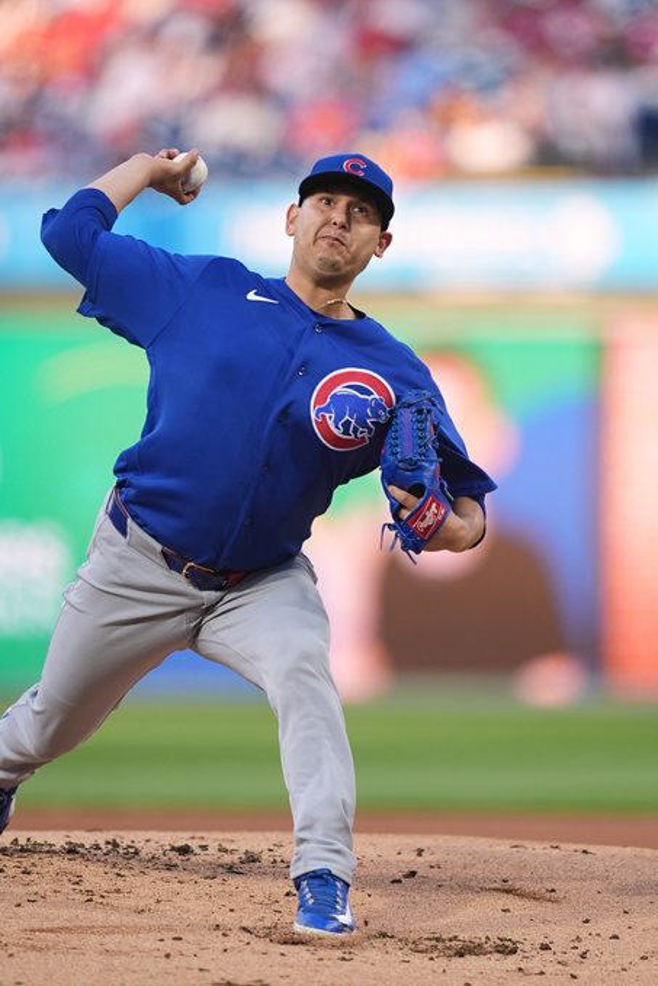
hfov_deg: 2.3
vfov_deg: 3.4
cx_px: 395
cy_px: 494
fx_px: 16523
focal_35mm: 603
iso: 800
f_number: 2.8
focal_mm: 400
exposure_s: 1/2500
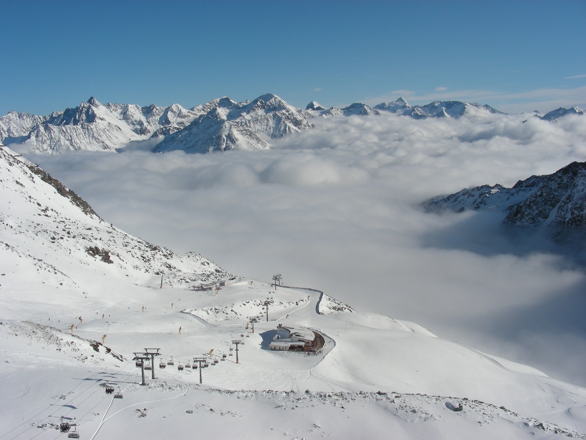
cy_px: 220
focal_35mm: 38
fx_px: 643
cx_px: 293
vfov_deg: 37.7
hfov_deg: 49.0
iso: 50
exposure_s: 1/683
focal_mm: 6.3
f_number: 5.6
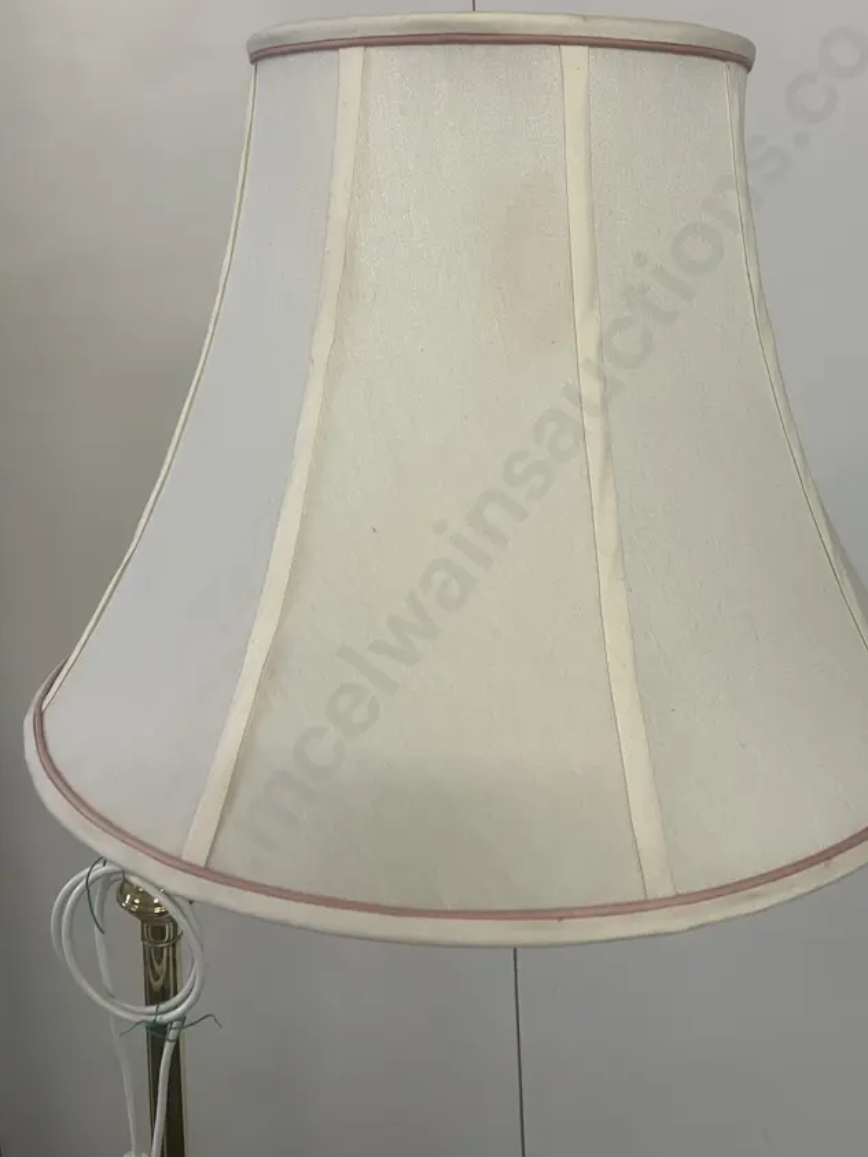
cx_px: 516
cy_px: 489
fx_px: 1137
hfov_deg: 41.6
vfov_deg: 53.7
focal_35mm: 34
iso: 50
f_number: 1.8
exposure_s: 1/50
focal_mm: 3.99
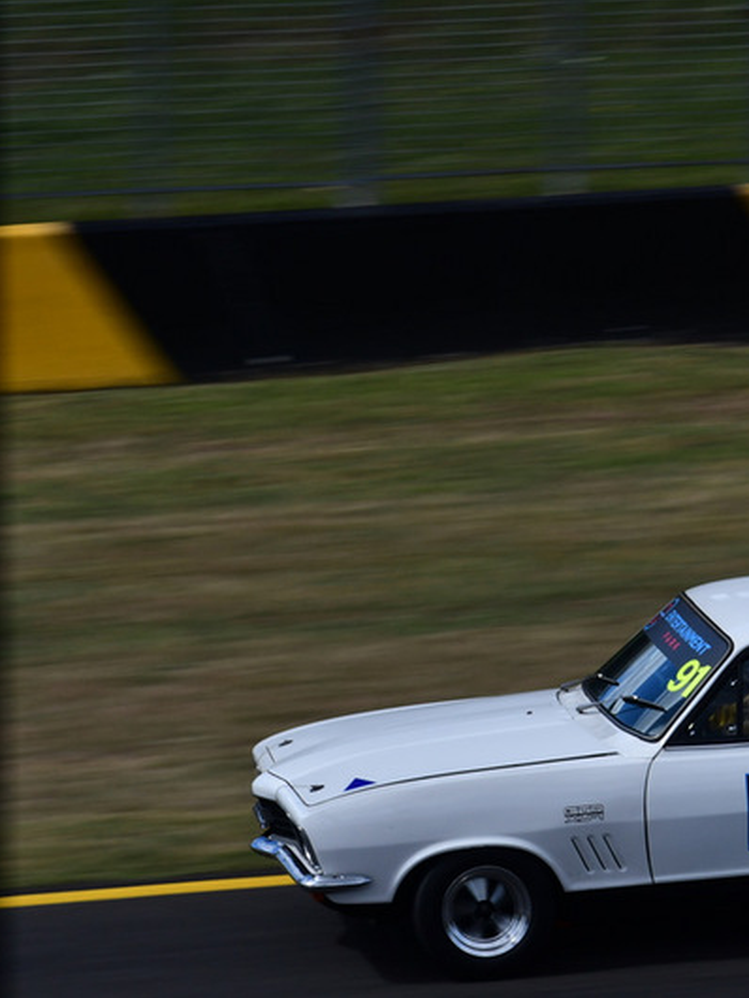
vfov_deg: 6.7
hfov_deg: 5.1
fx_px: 8467
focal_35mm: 294
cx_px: 685
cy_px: 501
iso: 500
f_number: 20
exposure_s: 1/250
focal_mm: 135
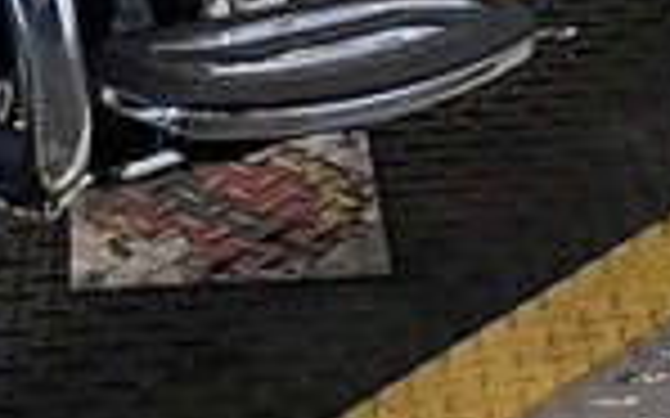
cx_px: 146
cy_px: -697
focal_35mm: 197
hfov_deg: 10.6
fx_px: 3596
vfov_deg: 6.3
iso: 137
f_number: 1.8
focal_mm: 3.98
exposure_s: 1/120
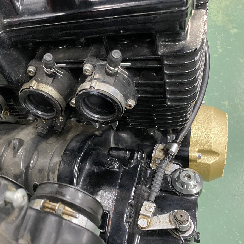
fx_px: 247
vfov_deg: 52.5
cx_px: 88
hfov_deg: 51.9
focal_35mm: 31
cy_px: 121
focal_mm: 4.25
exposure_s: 1/25
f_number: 1.8
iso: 640
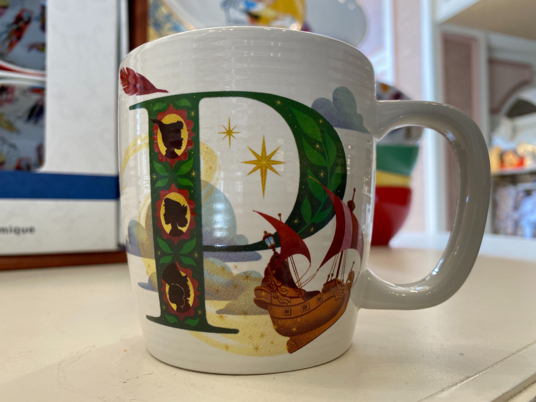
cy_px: 201
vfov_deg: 53.1
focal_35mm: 26
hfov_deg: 67.3
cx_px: 268
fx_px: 403
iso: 100
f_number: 1.8
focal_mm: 4.25
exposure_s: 1/120
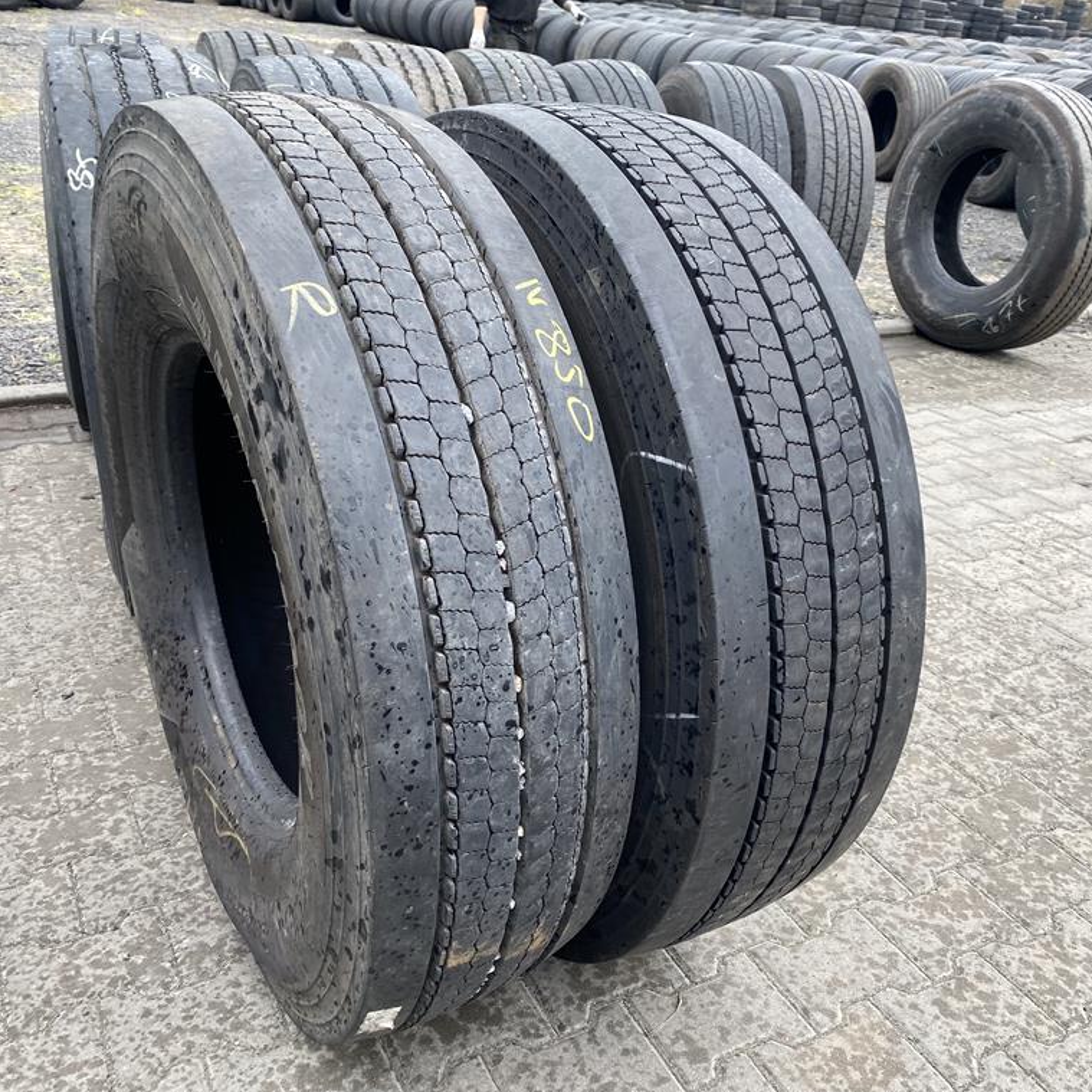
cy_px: 550
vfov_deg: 52.5
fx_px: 1106
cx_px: 596
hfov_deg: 52.5
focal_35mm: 31
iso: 32
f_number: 1.8
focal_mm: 4.25
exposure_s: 1/337
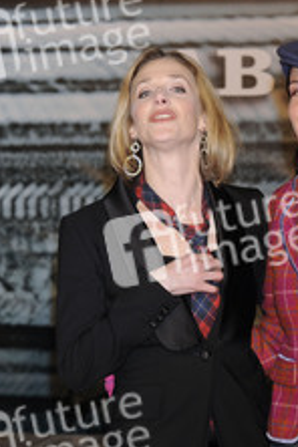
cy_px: 340
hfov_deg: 10.8
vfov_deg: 16.2
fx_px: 1564
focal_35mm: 126
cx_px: 266
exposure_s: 1/160
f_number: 7.1
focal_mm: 70
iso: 400
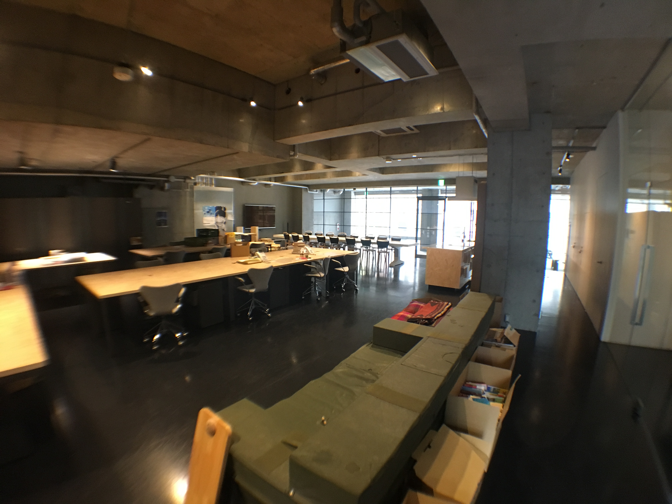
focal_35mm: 29
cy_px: 252
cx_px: 336
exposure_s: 1/30
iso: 200
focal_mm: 4.15
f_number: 2.2
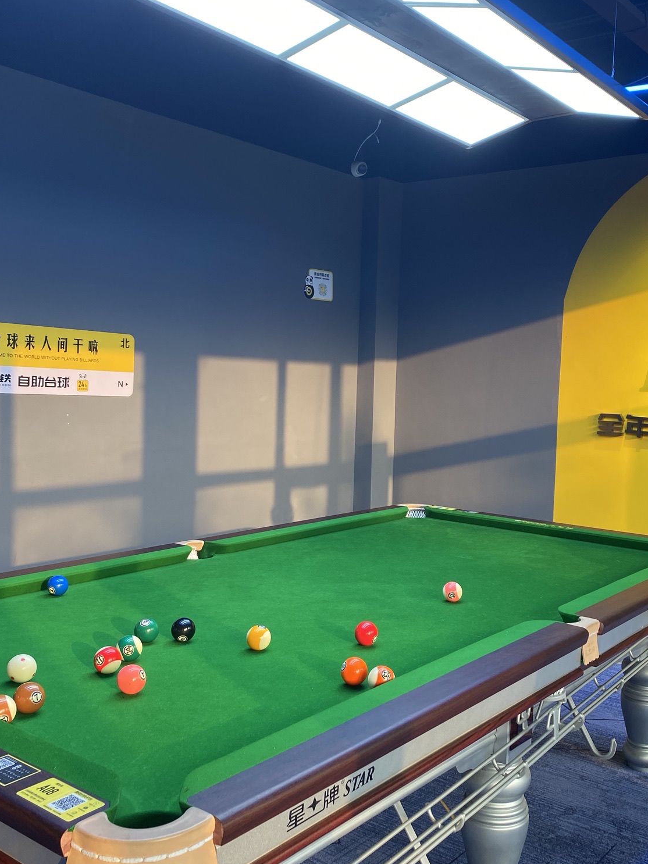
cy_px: 434
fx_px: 874
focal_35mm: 35
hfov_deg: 40.6
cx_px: 380
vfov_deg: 52.6
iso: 64
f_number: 1.8
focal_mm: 4.25
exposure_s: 1/122
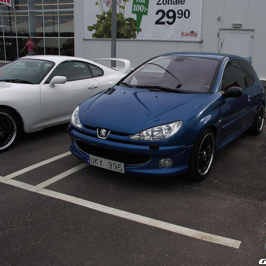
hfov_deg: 46.6
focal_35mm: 35
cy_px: 131
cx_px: 174
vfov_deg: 47.2
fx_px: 304
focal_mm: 7.6
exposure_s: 1/160
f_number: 4
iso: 50
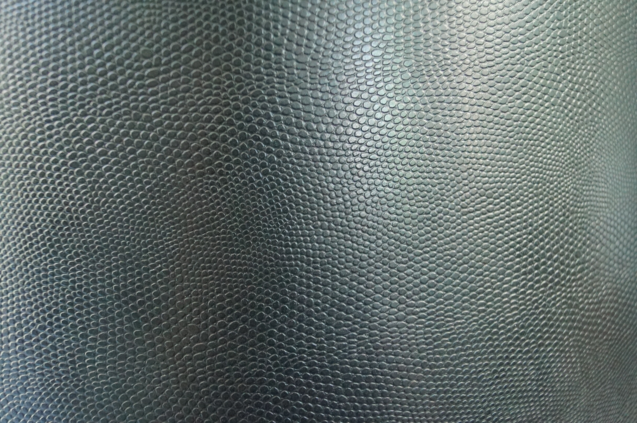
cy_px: 212
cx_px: 318
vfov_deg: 36.8
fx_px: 636
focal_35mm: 36
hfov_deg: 53.2
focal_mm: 24
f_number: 4
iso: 3200
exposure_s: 1/40
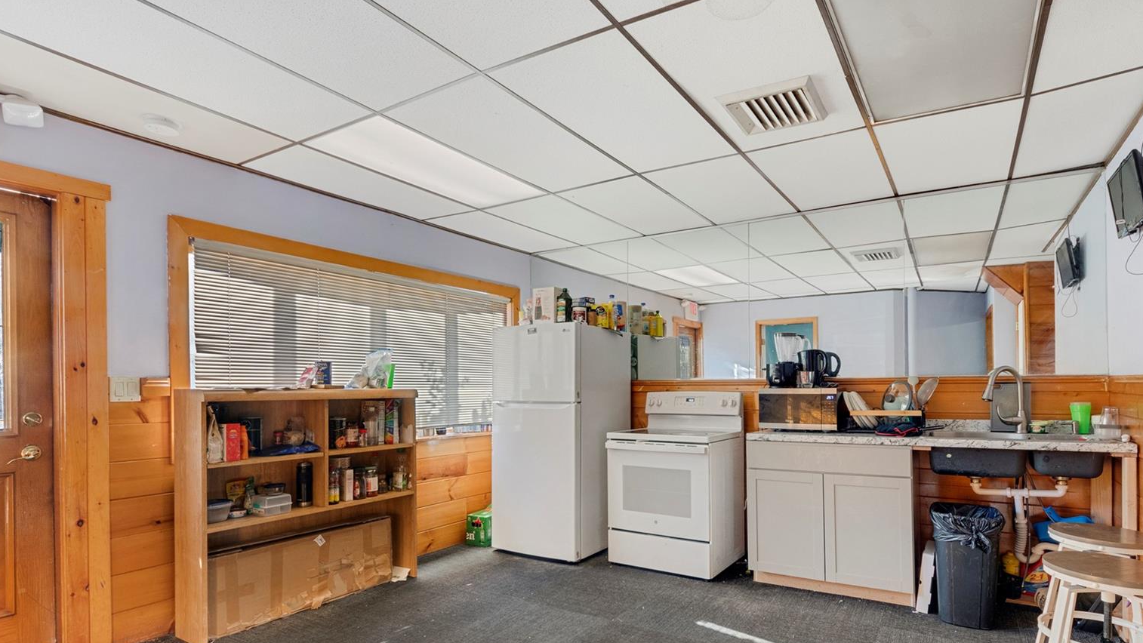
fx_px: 515
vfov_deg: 62.4
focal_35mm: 17
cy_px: 428
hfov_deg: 95.7
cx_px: 620
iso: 400
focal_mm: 8
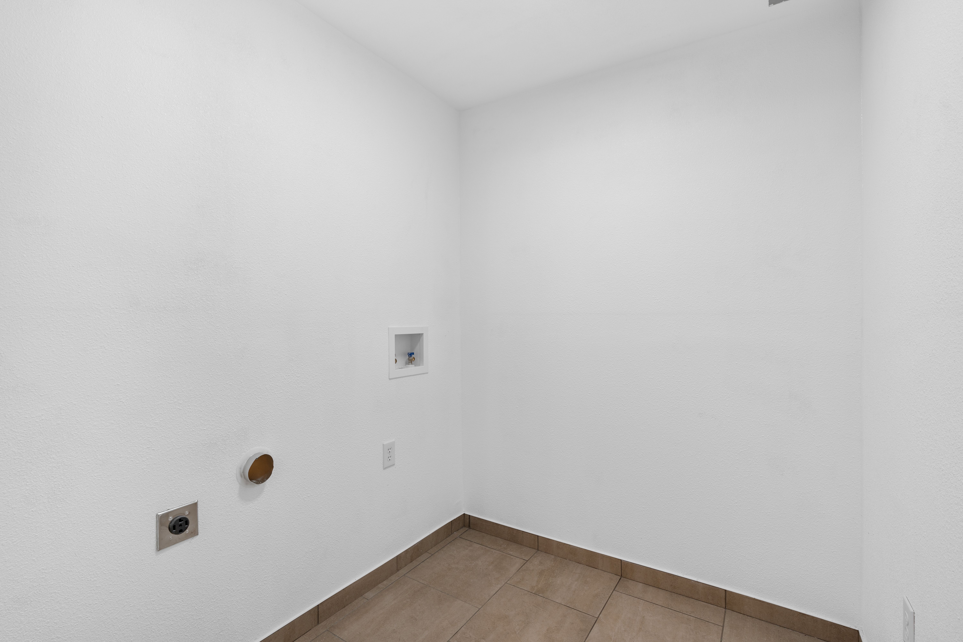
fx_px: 428
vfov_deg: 73.7
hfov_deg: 96.7
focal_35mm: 16
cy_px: 321
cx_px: 482
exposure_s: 1/4
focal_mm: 16
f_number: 9
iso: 250
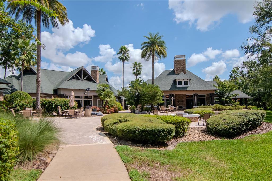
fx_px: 159
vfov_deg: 59.5
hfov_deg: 81.2
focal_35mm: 21
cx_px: 136
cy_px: 90
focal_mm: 14
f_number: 7.1
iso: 800
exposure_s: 1/3200
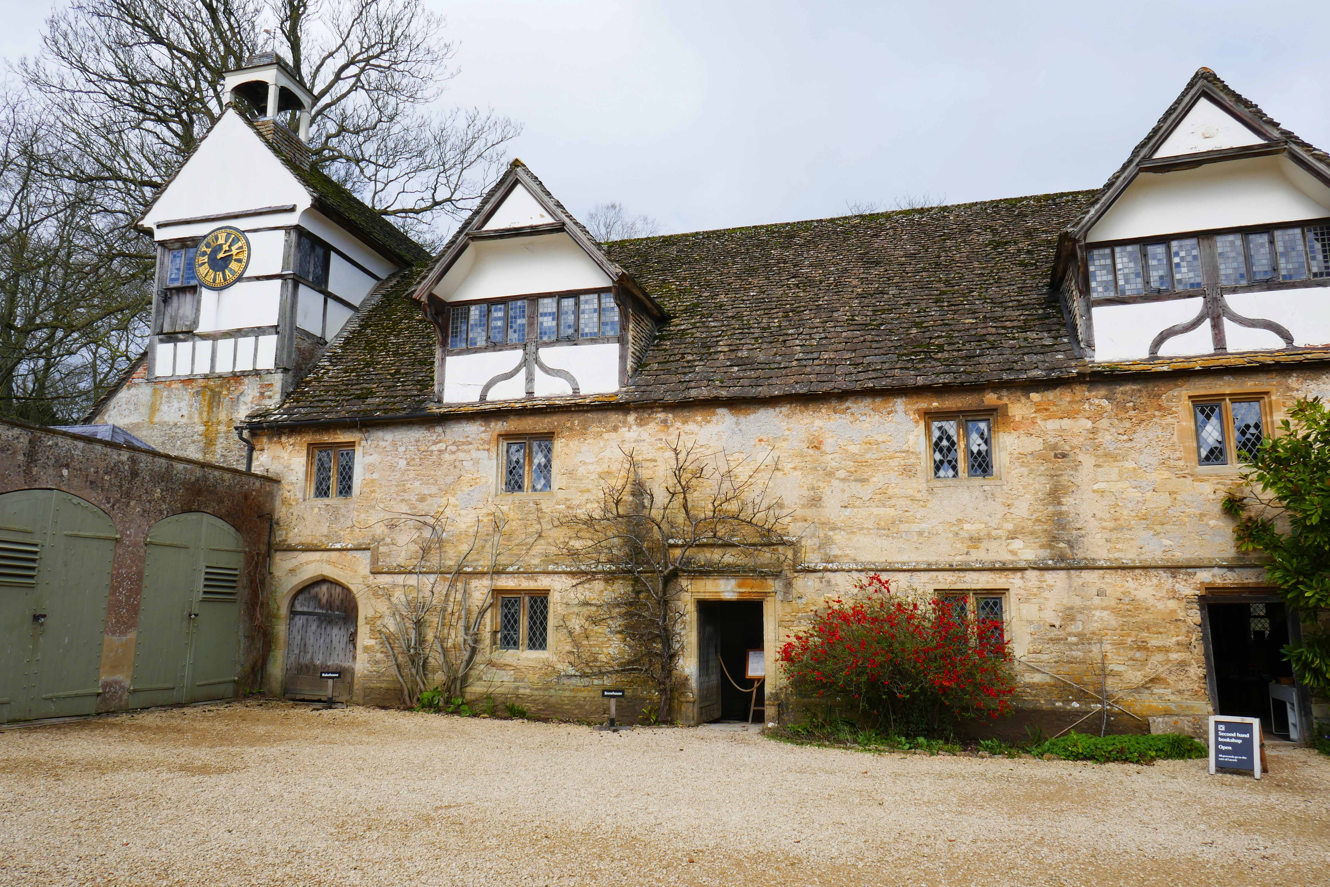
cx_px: 665
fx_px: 924
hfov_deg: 71.5
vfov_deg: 51.3
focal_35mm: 25
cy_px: 444
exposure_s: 1/200
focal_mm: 9.1
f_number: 8
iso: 125
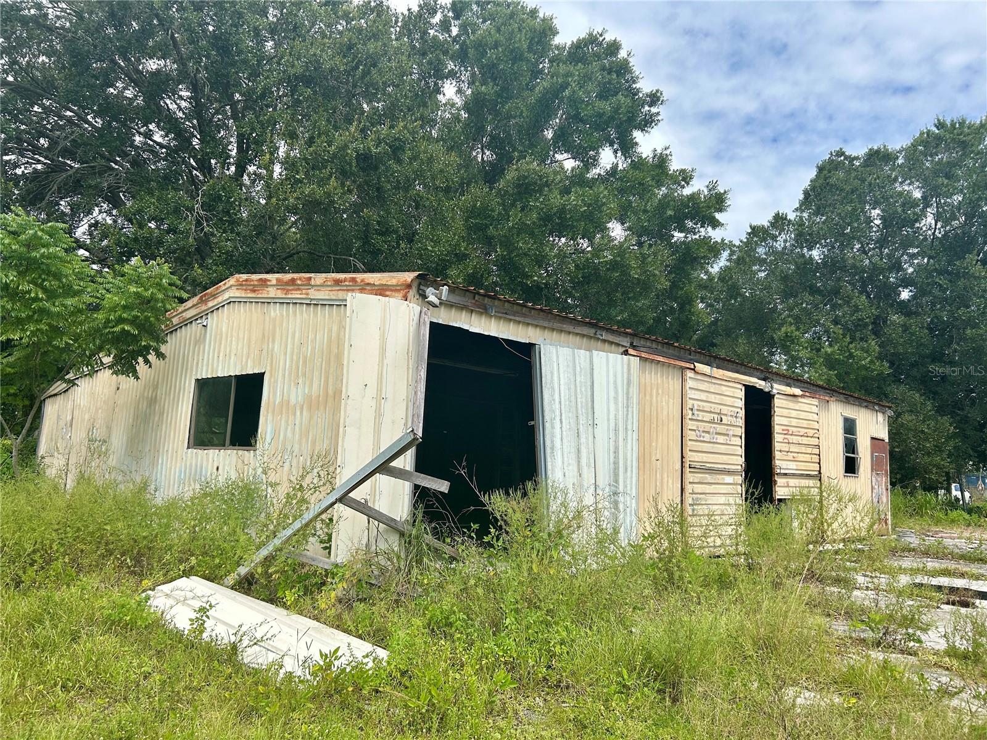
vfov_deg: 53.1
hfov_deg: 67.3
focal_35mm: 26
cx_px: 494
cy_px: 370
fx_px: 741
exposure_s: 1/3460
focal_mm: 5.7
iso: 50
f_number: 1.5
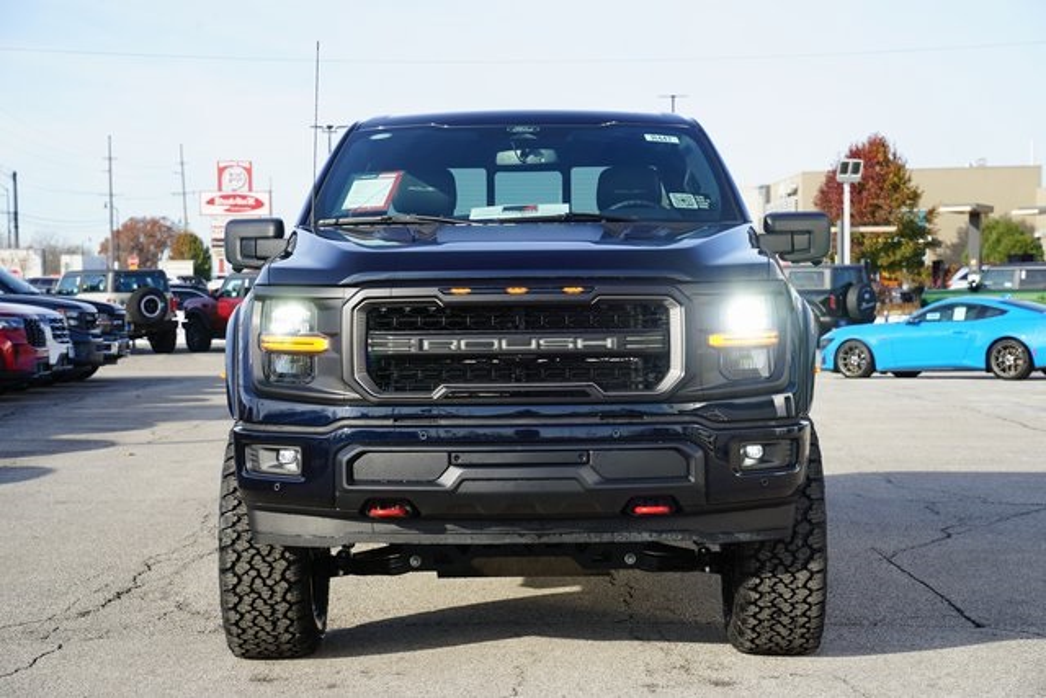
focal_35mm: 75
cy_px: 349
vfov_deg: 18.2
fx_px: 2180
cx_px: 523
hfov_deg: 27.0
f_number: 10
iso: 100
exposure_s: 1/100
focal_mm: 75
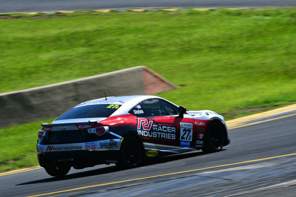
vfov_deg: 3.8
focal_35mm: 360
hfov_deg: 5.7
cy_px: 98
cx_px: 148
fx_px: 2961
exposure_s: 1/250
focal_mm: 240
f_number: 11
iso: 160
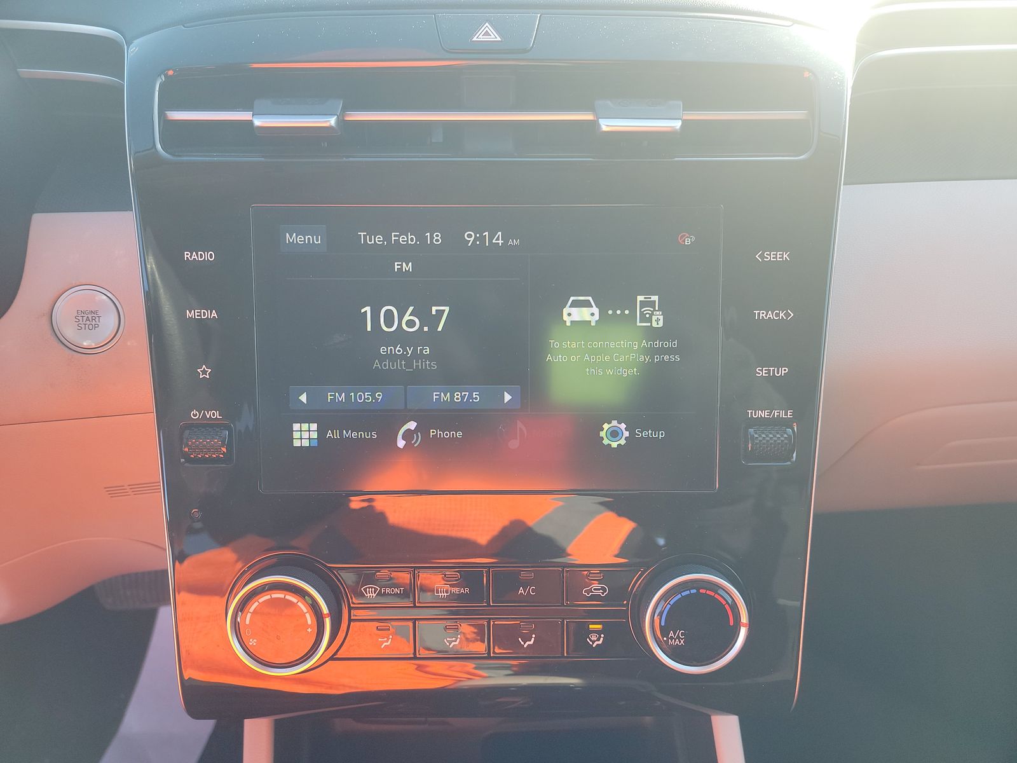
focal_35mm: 24
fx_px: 705
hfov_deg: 71.6
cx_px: 508
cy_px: 382
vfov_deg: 56.8
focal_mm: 6.7
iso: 87
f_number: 1.8
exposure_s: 1/119
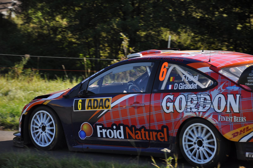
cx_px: 126
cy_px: 84
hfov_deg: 13.1
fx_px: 1105
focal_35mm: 158
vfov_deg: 8.7
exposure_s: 1/500
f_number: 5.6
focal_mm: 105
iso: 250
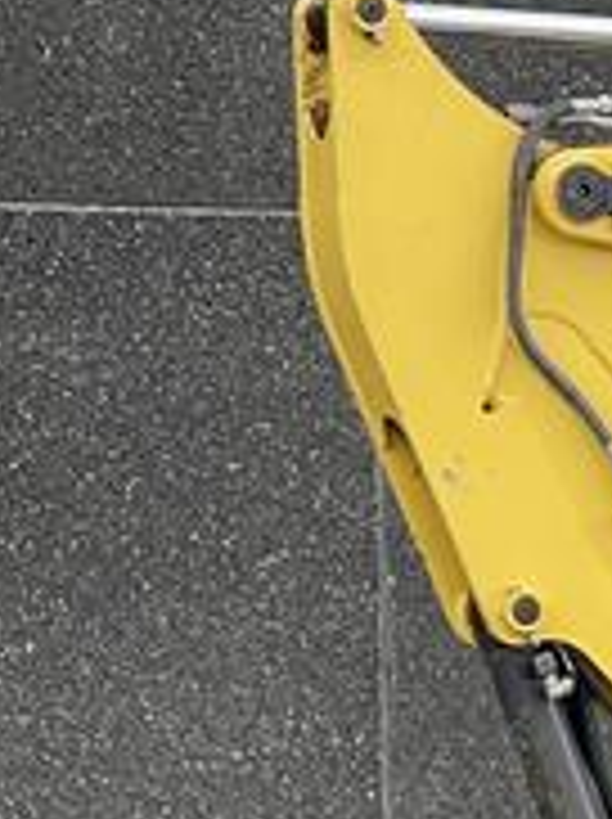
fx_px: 6663
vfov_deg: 7.0
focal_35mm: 282
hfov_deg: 5.0
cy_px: 774
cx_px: 1728
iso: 50
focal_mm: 7.5
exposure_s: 1/99
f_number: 2.2
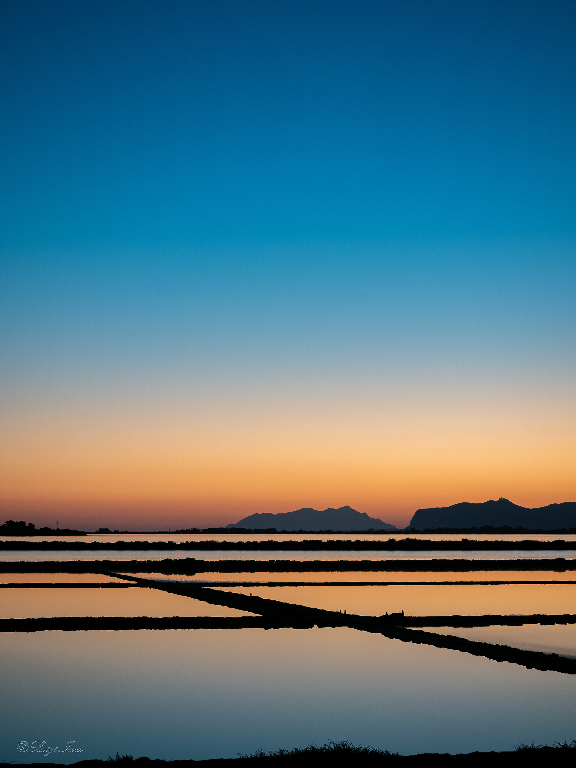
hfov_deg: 18.4
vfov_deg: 24.4
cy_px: 384
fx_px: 1775
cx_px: 288
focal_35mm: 80
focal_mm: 40
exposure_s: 1/20
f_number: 2.8
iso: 400
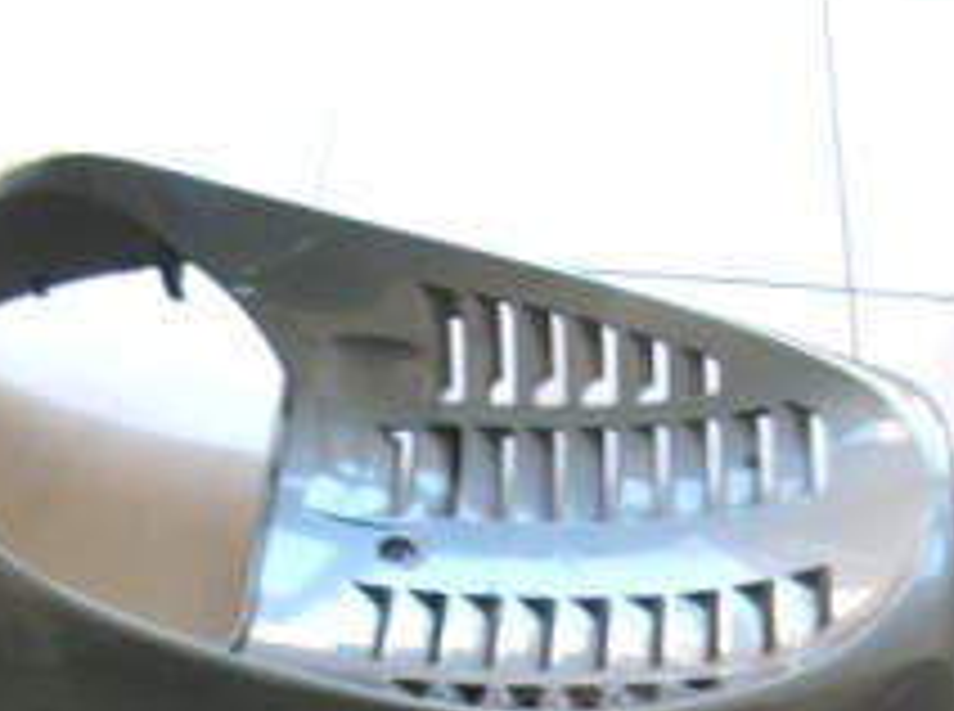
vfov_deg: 19.3
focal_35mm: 74
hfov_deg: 26.4
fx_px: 2035
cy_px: 682
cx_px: 410
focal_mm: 5.8
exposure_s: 1/45.8
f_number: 2.8
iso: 50
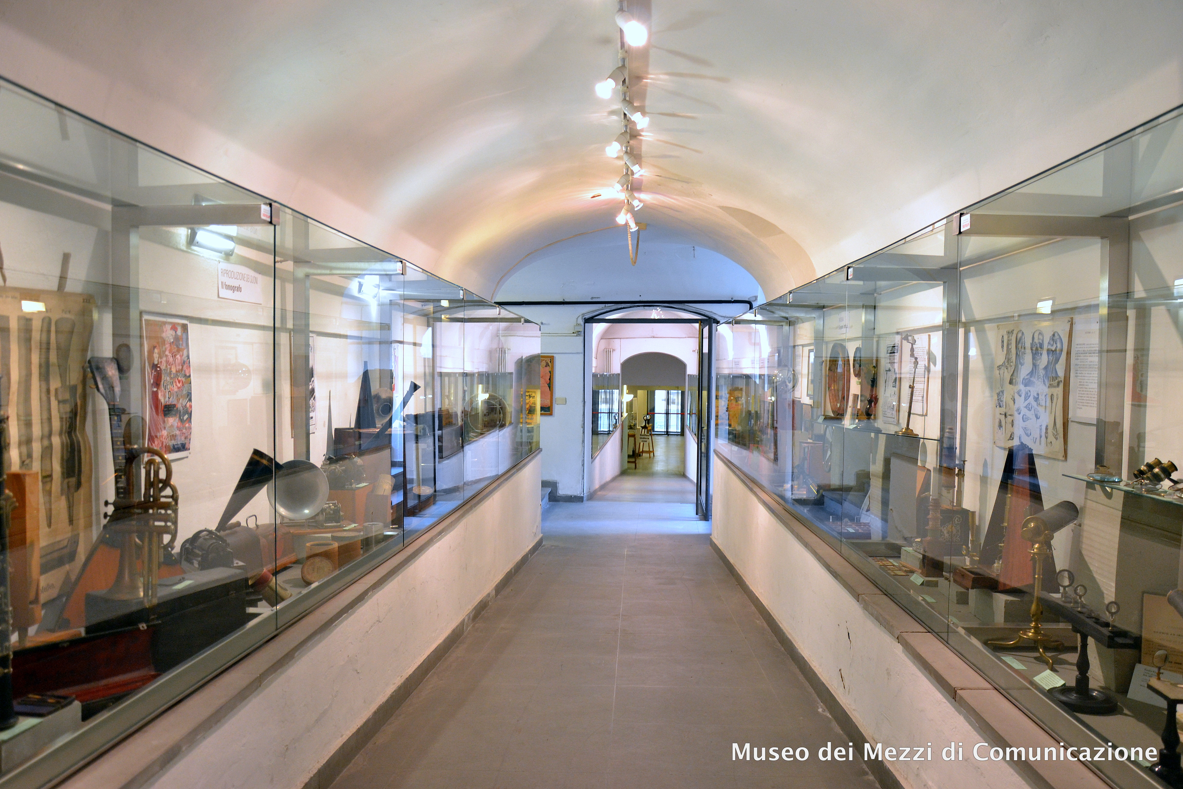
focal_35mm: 27
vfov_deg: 47.9
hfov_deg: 67.4
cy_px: 394
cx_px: 592
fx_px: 887
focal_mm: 18
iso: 640
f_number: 3.5
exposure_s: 1/15
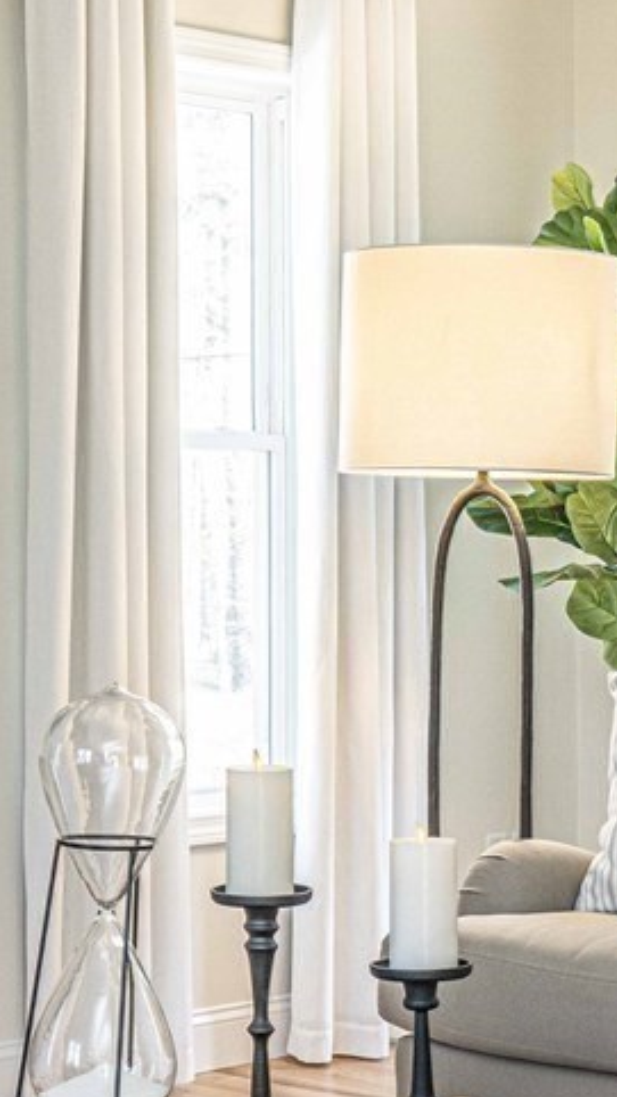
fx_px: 2851
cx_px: 323
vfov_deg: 21.8
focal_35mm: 98
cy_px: 552
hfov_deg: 12.3
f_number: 7.1
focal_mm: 22
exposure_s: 1/15
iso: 320
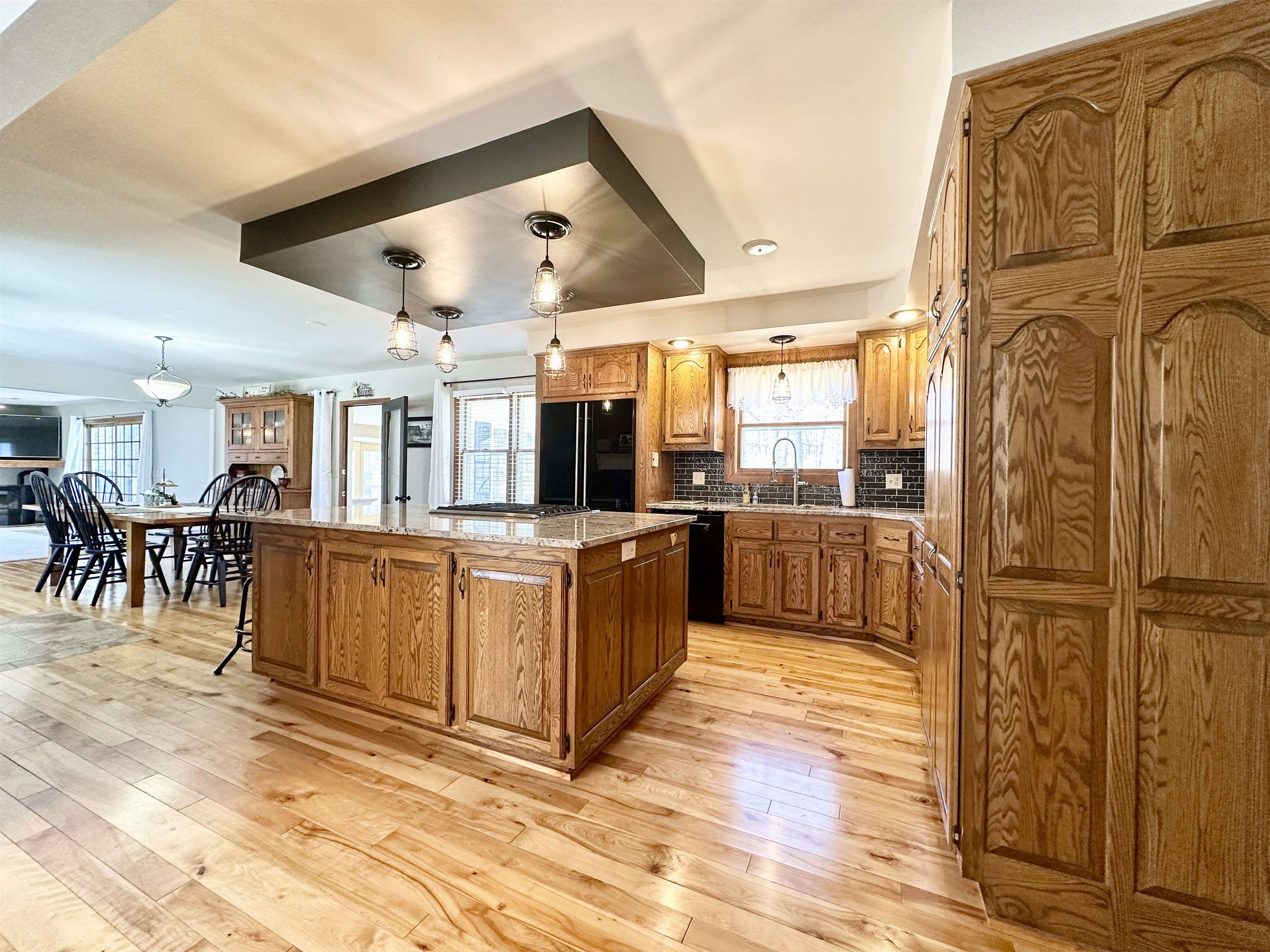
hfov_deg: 102.1
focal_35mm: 14
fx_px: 514
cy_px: 476
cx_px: 635
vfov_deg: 85.7
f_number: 2.2
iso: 250
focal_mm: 2.22
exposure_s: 1/120
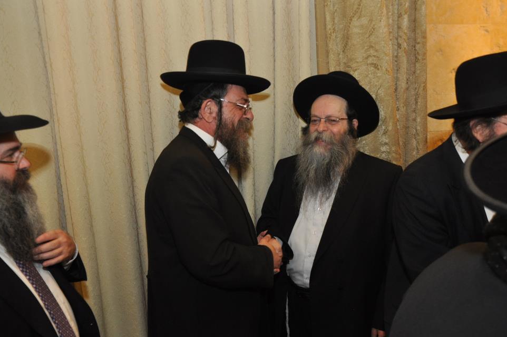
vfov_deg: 39.3
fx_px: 472
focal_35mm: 34
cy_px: 170
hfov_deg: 56.5
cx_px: 266
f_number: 5.6
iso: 800
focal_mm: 21
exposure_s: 1/60
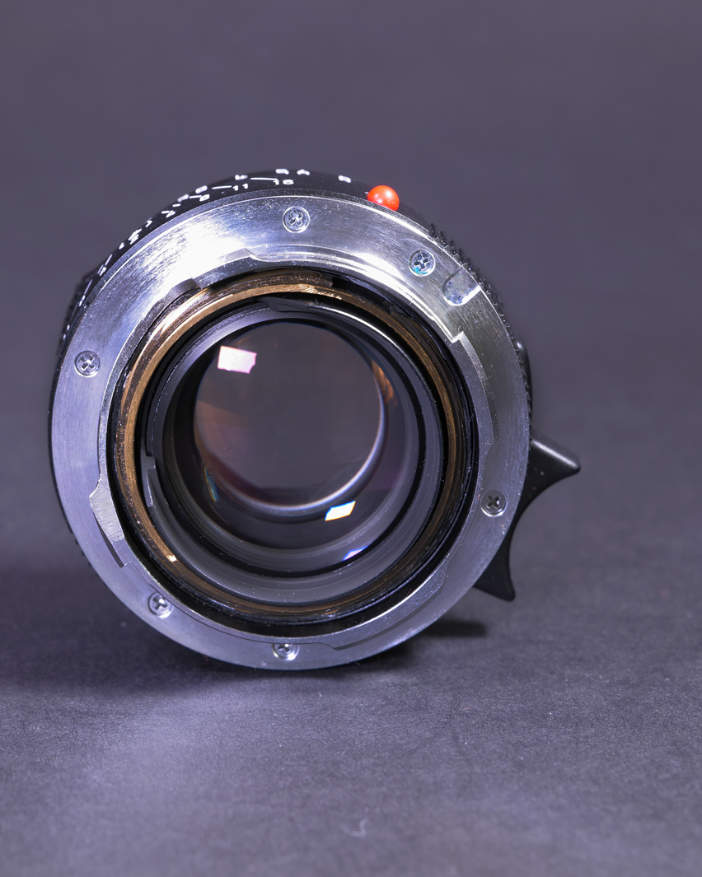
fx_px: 3298
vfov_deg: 15.2
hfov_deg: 12.1
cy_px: 438
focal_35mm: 127
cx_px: 295
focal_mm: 90
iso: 800
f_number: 13
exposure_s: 1/2
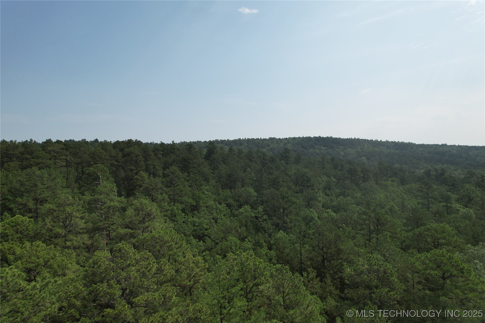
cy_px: 162
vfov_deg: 57.2
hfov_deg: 78.6
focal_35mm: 22
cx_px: 242
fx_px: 296
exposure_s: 1/2500
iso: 100
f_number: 2.8
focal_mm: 8.38
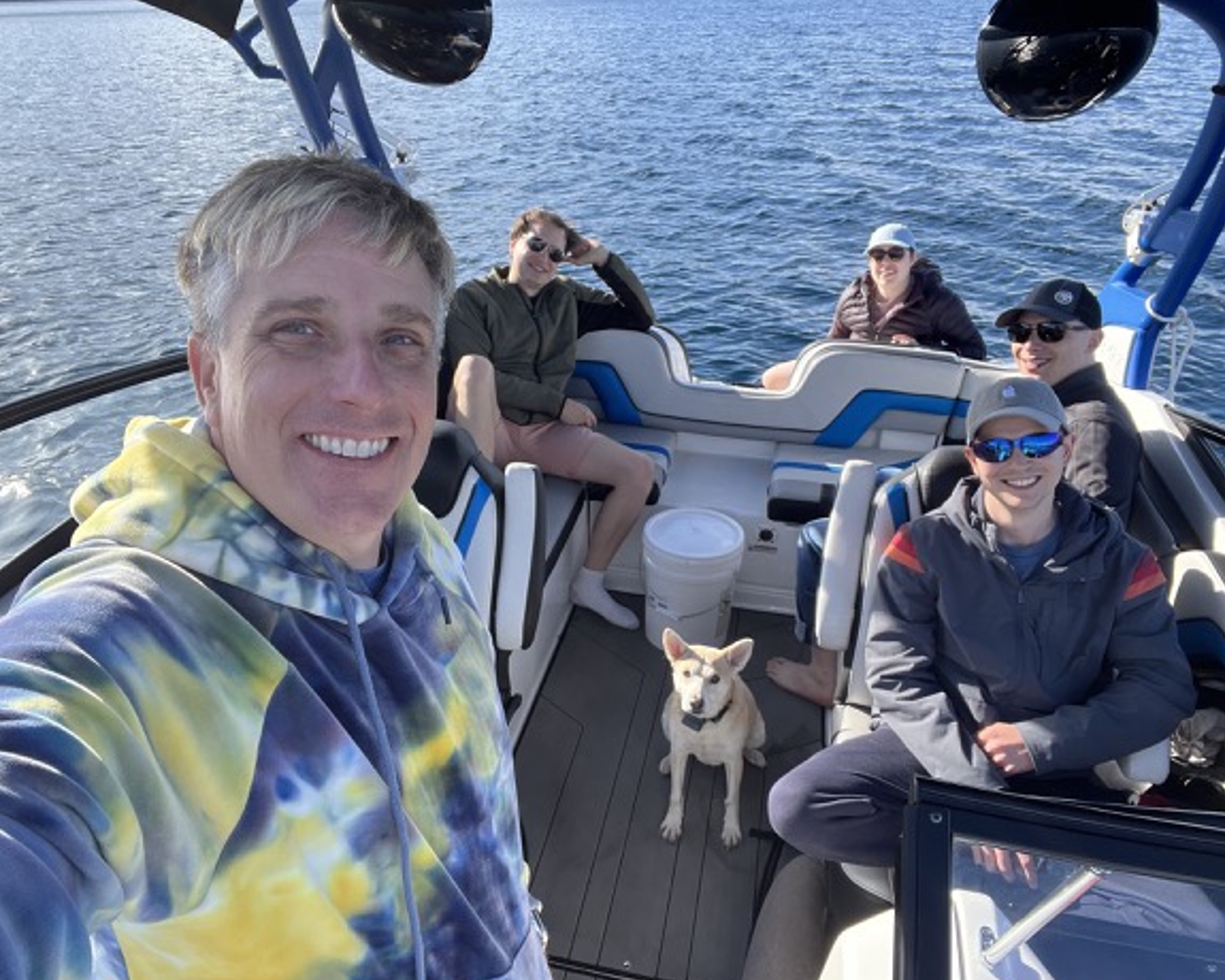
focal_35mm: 25
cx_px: 609
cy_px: 499
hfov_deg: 68.1
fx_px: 906
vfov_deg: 56.8
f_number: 2.2
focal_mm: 2.71
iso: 25
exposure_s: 1/226
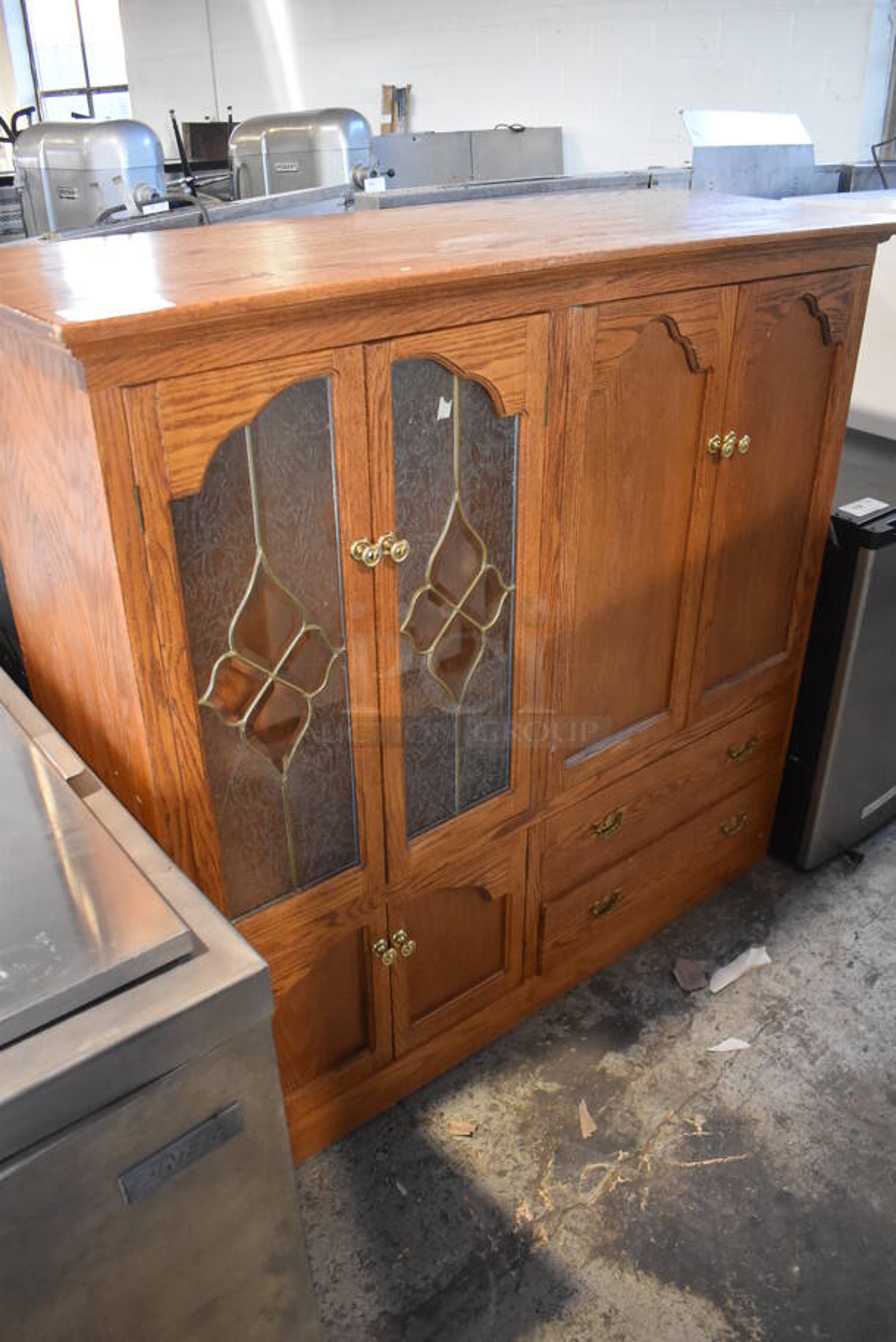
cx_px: 448
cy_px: 671
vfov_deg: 67.3
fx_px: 1006
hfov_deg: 48.0
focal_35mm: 27
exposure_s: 1/125
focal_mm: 18
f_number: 3.5
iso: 3200
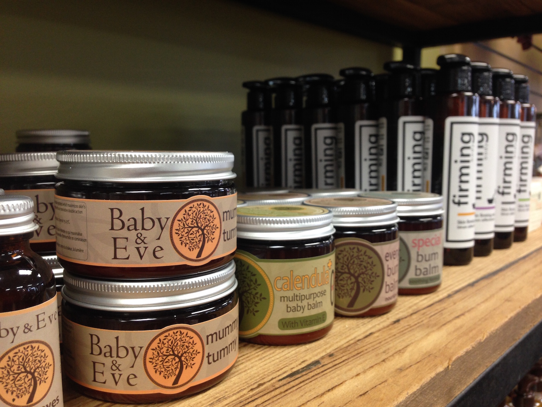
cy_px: 204
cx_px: 271
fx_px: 517
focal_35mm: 33
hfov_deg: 55.4
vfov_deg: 42.9
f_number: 2.4
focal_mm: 4.12
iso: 80
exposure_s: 1/20
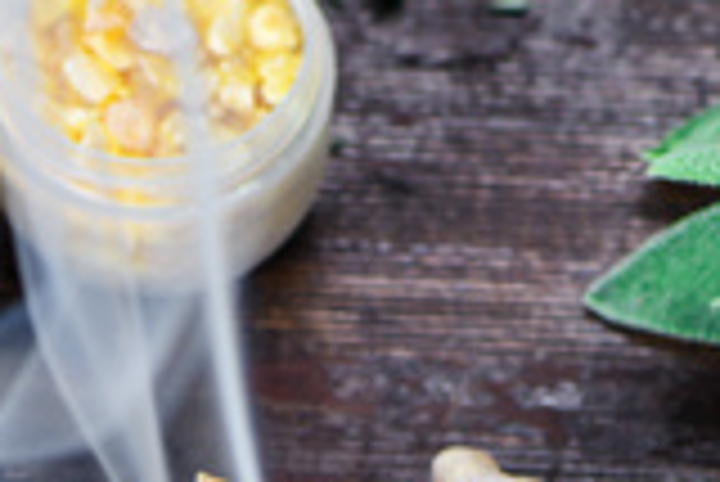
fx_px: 11150
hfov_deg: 3.7
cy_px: 887
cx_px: 261
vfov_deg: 2.5
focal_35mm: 557
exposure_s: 1/200
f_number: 7.1
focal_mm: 105
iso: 160
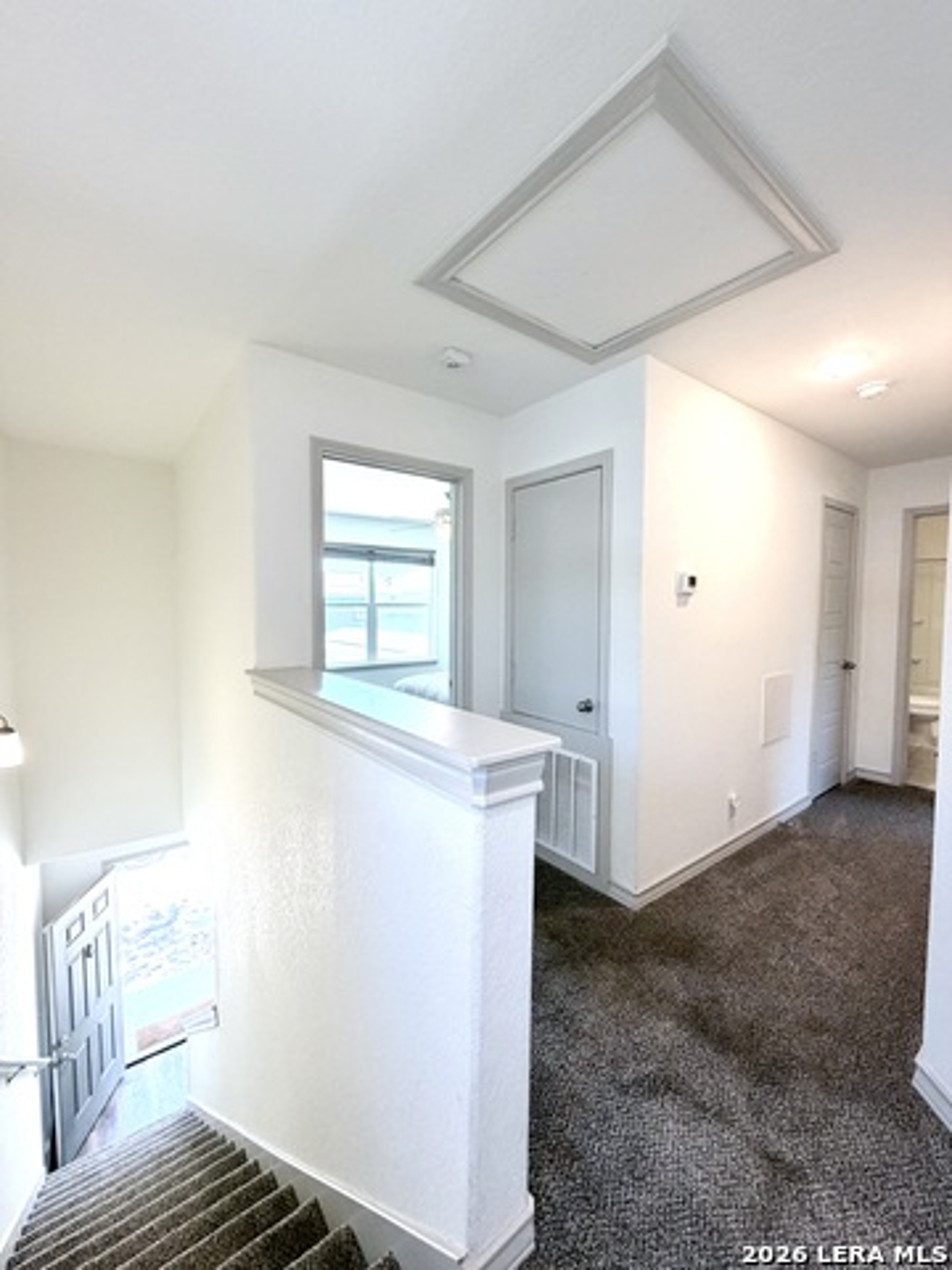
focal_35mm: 14
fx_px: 513
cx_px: 476
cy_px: 635
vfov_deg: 102.1
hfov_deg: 85.7
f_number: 2.2
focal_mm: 2.22
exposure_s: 1/120
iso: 160
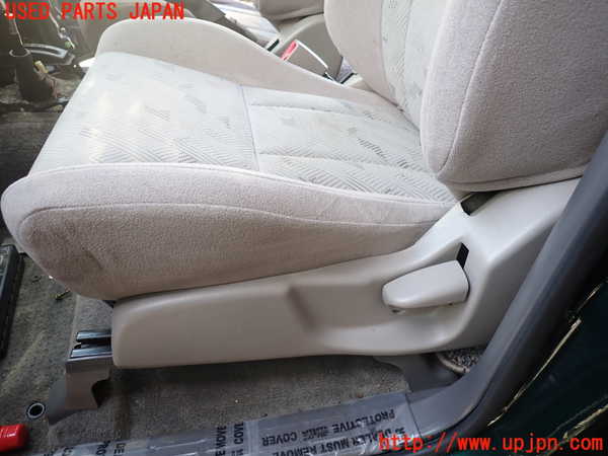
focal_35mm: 25
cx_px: 304
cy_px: 228
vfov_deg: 54.9
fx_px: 439
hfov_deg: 69.4
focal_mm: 4.5
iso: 100
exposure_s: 1/60
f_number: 2
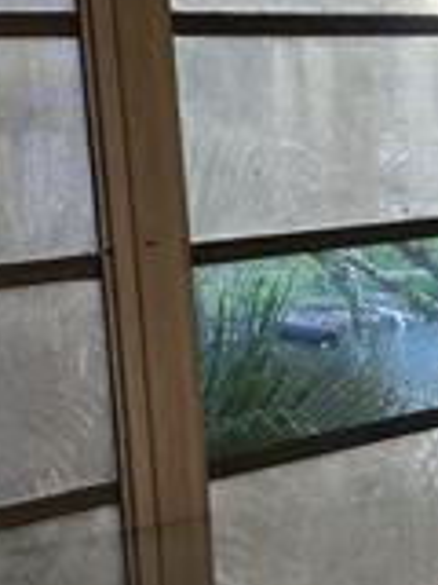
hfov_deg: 16.6
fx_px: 1451
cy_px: 336
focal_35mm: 86
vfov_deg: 22.7
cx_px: 500
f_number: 1.8
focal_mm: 6.4
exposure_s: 1/120
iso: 320
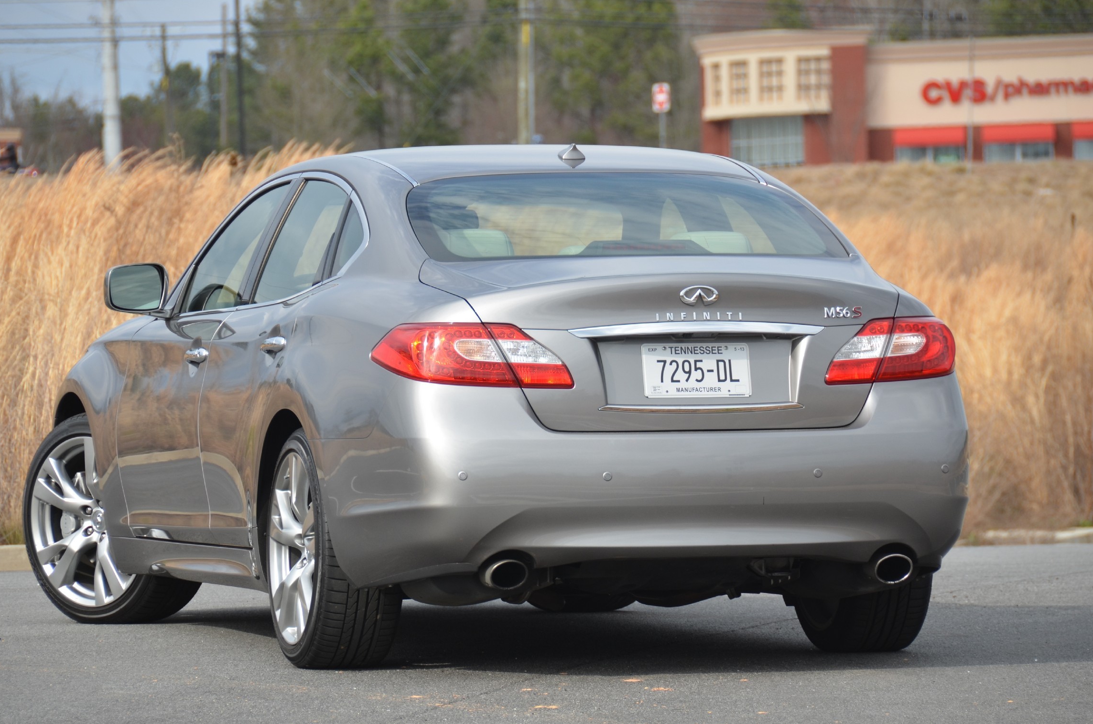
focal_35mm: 246
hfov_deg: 8.4
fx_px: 7454
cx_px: 510
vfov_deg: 5.6
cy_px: 372
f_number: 5.6
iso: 200
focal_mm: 150
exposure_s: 1/500
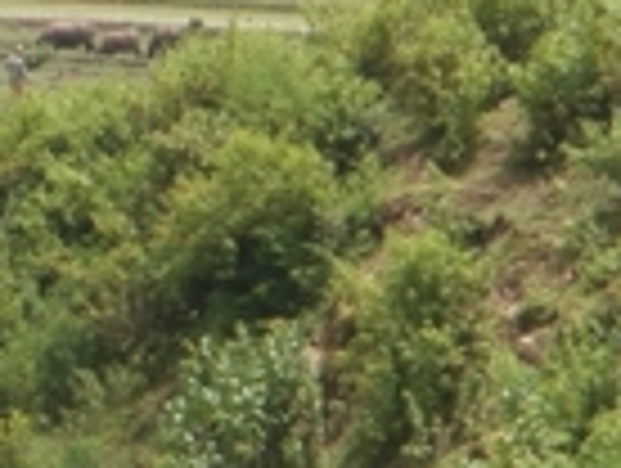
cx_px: -302
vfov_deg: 1.4
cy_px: 50
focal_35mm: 1040
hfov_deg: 1.9
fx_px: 18690
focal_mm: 42
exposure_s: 1/320
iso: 100
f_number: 5.8
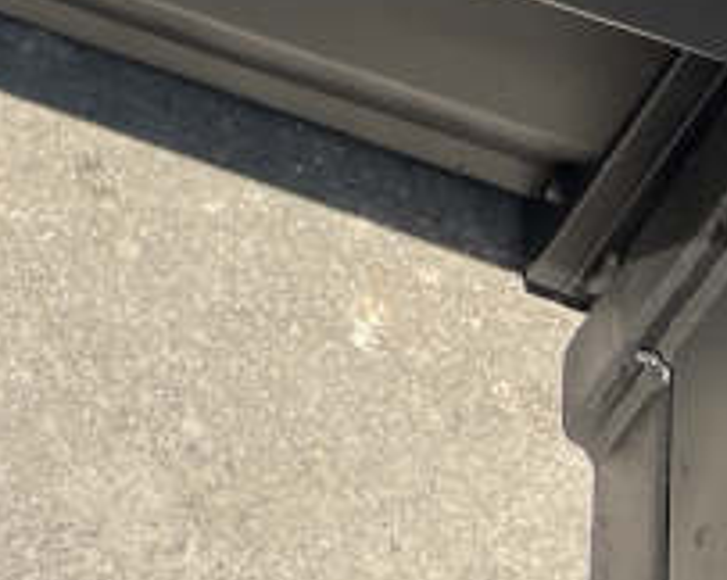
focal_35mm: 125
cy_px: -741
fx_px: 2687
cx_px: -605
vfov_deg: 10.8
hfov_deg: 13.7
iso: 50
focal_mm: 5.7
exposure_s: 1/1972
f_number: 1.5
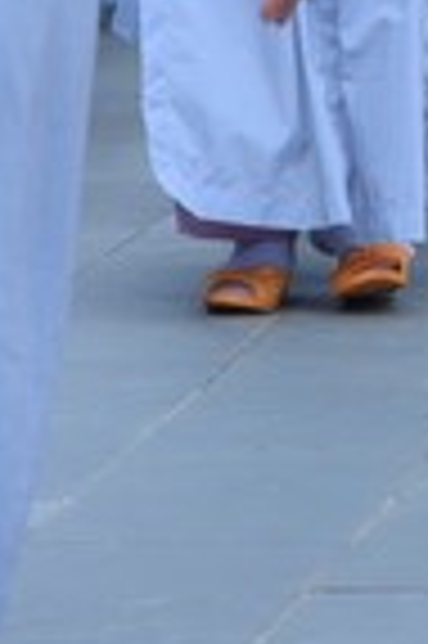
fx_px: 7972
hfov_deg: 3.1
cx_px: 930
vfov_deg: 4.6
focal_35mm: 446
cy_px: -680
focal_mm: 98
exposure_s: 1/160
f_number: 8
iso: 100
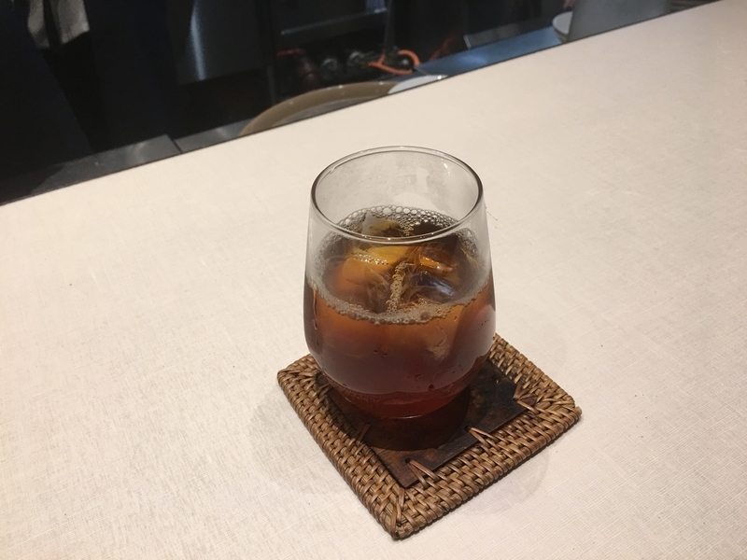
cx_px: 374
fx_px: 626
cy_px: 280
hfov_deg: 61.7
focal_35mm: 29
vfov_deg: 48.2
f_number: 2.2
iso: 64
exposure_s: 1/33
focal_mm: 4.15
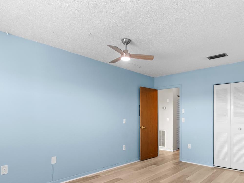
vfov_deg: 57.9
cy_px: 118
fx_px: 162
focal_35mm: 23
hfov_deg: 73.5
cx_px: 141
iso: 100
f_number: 7.1
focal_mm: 10
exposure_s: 4
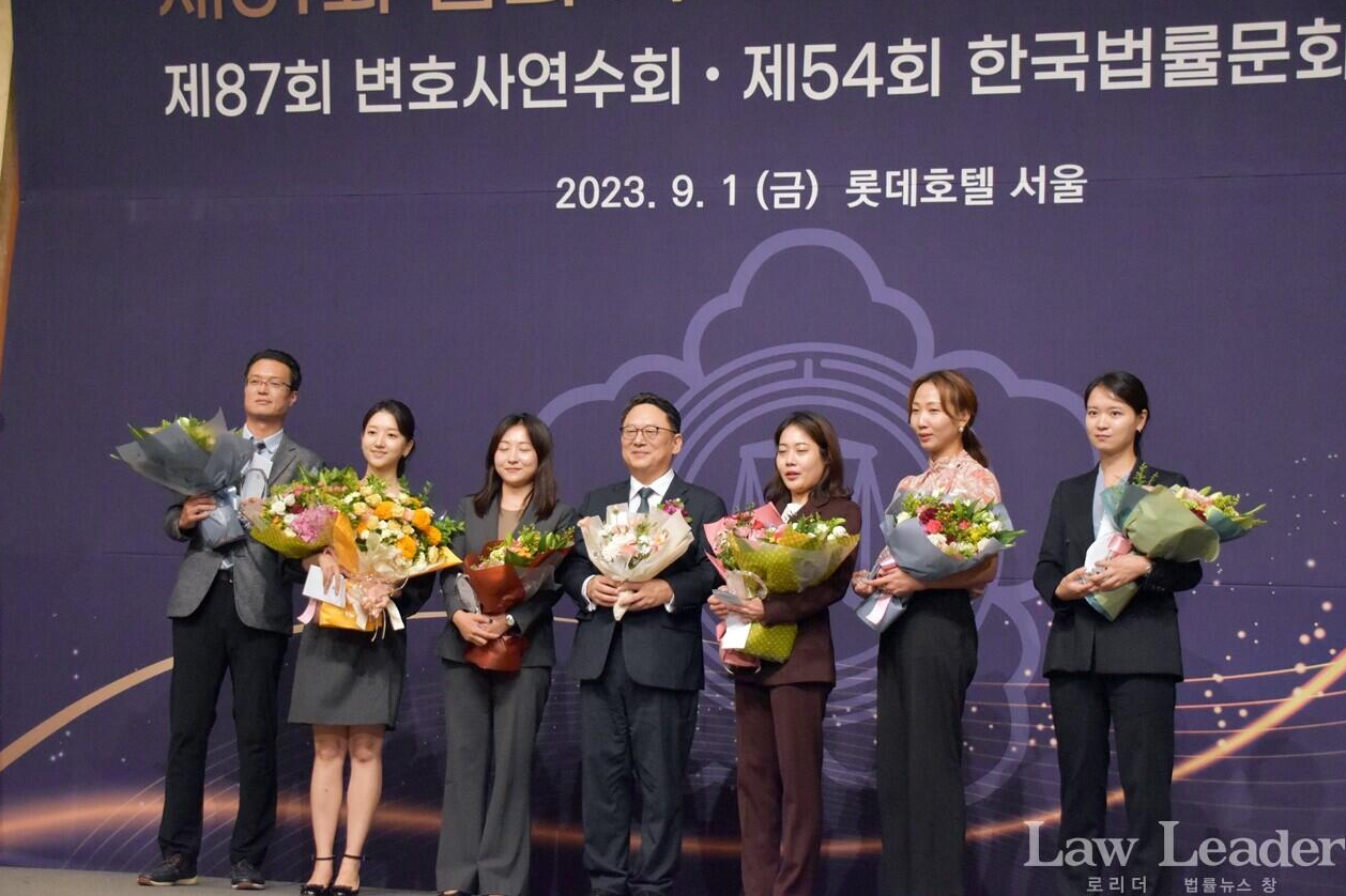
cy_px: 454
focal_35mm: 58
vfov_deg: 23.4
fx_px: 2168
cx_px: 676
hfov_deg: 34.5
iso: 5000
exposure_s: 1/250
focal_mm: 38
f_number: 4.5
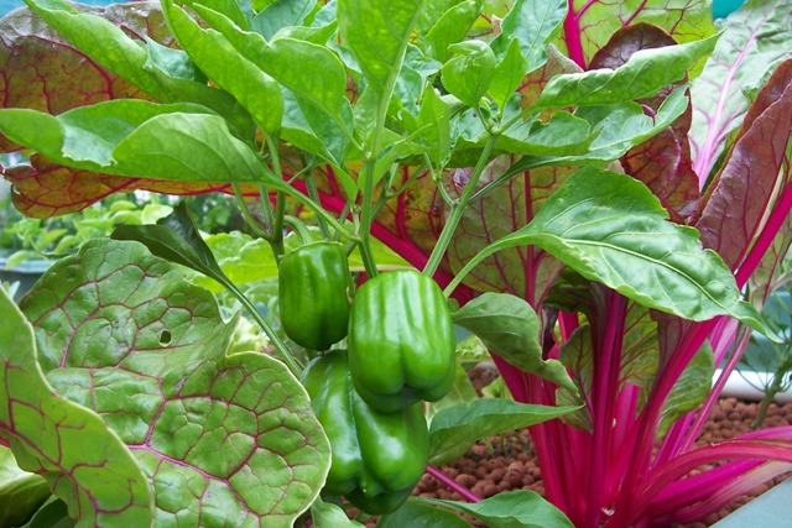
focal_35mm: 34
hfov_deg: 55.8
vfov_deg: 38.9
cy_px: 264
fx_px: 748
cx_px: 396
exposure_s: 1/250
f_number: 2.7
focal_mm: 5.6
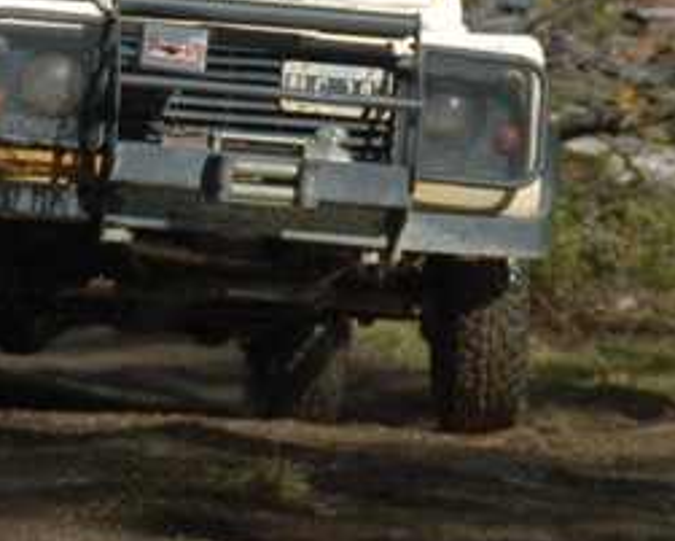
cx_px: 164
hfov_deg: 5.7
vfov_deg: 4.5
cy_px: -22
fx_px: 6799
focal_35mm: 340
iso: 400
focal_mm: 95
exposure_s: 1/500
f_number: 6
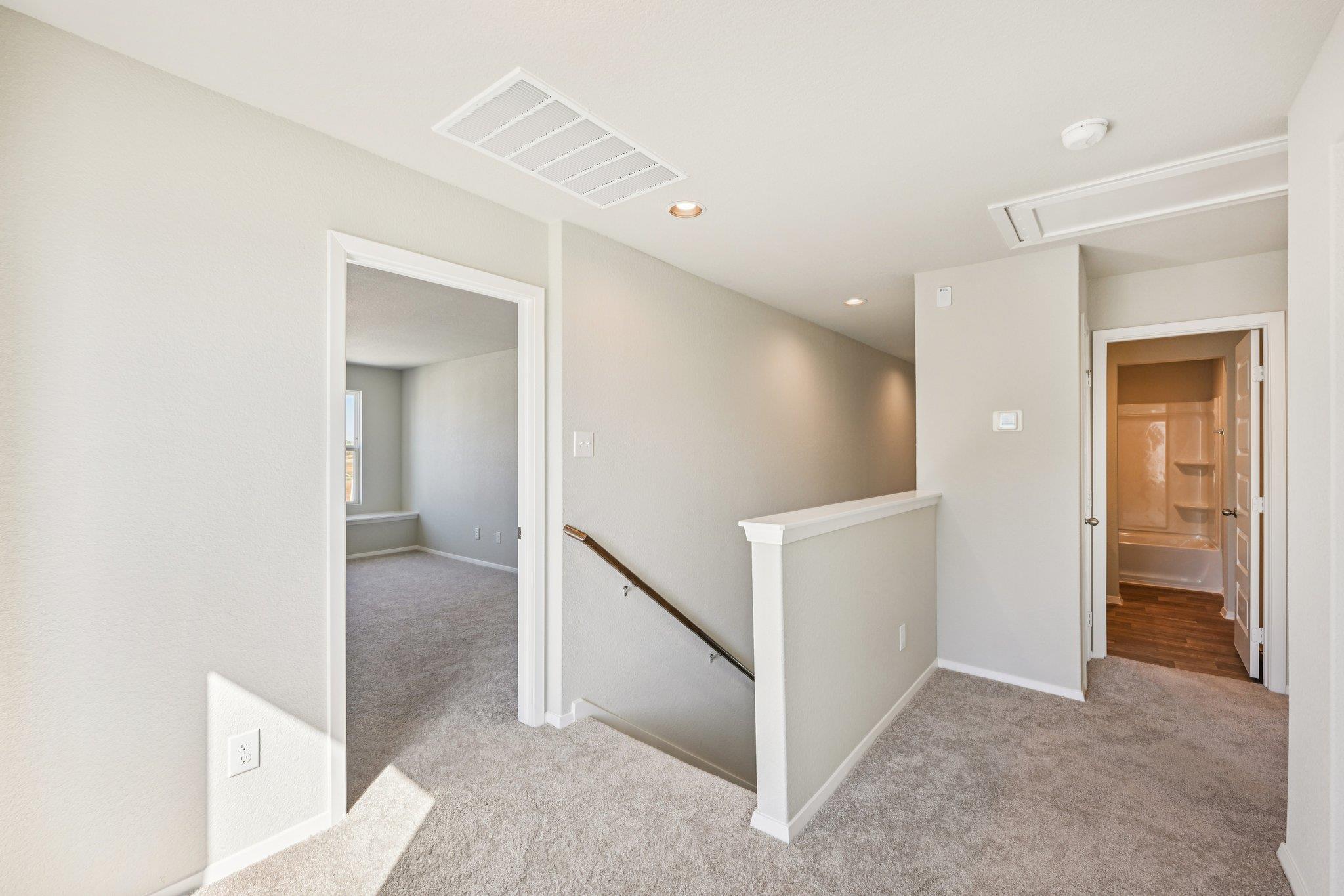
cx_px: 672
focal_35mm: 15
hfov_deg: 100.4
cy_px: 448
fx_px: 560
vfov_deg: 77.3
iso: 100
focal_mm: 15
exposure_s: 1/45
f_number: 6.7
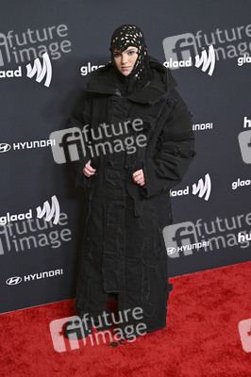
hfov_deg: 29.8
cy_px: 188
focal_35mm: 45
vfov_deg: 43.6
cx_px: 126
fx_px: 471
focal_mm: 45
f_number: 5.6
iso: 4000
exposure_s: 1/250
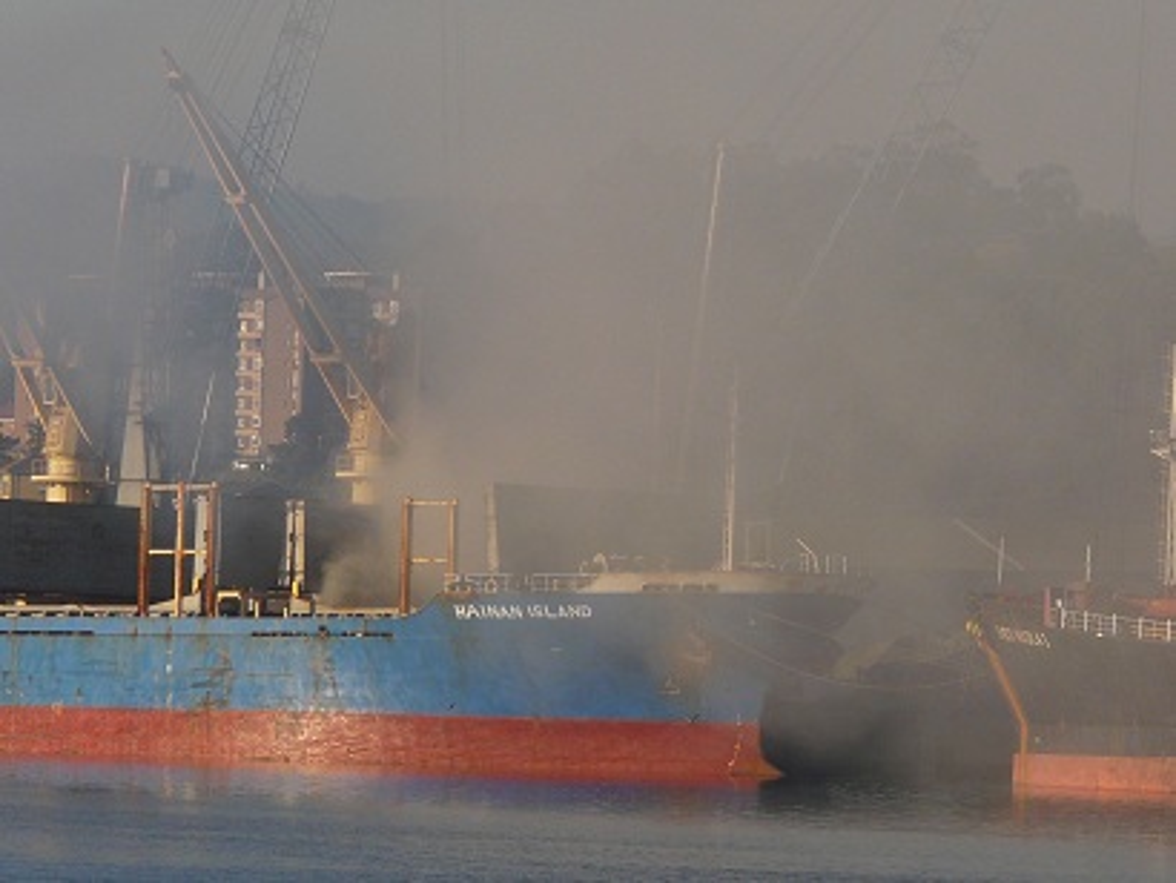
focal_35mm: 368
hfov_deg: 5.4
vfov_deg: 4.0
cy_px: 442
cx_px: 588
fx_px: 12509
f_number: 5.6
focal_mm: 37.9
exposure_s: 1/400
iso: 100
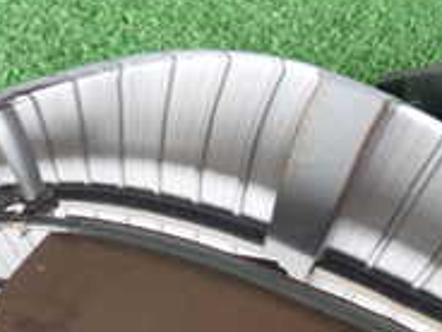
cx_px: 344
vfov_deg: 14.8
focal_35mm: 98
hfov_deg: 19.9
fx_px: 1251
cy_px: 354
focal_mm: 5.4
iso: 200
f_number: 2.3
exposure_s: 1/50
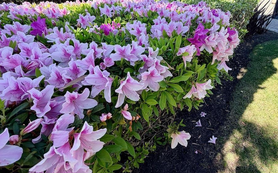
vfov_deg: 55.9
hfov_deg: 81.6
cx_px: 162
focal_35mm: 21
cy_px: 57
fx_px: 159
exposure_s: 1/256
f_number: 2.2
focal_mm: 2.22
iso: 40
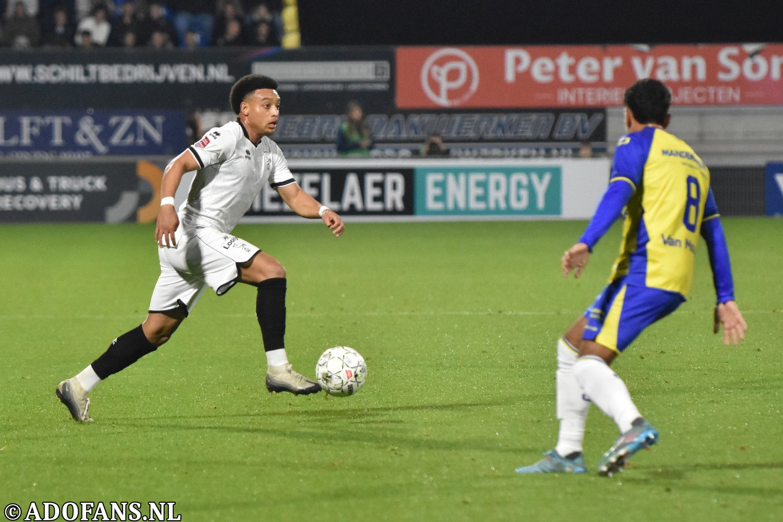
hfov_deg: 8.1
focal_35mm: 255
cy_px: 261
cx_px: 392
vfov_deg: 5.4
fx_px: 5546
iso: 2500
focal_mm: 170
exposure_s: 1/800
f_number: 2.8
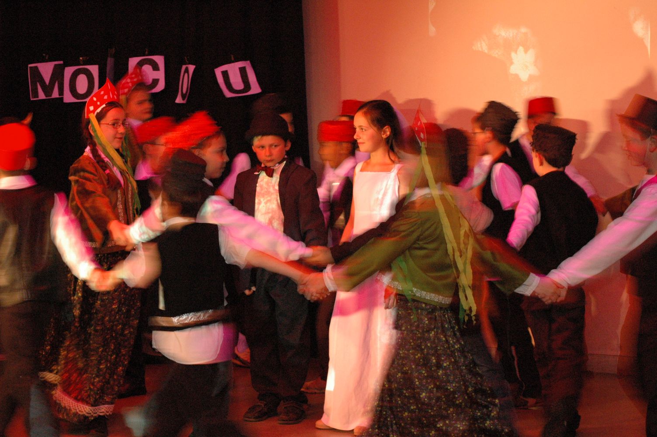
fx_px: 1915
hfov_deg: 19.5
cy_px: 218
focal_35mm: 105
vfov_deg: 13.0
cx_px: 328
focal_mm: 70
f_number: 7.1
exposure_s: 1/25
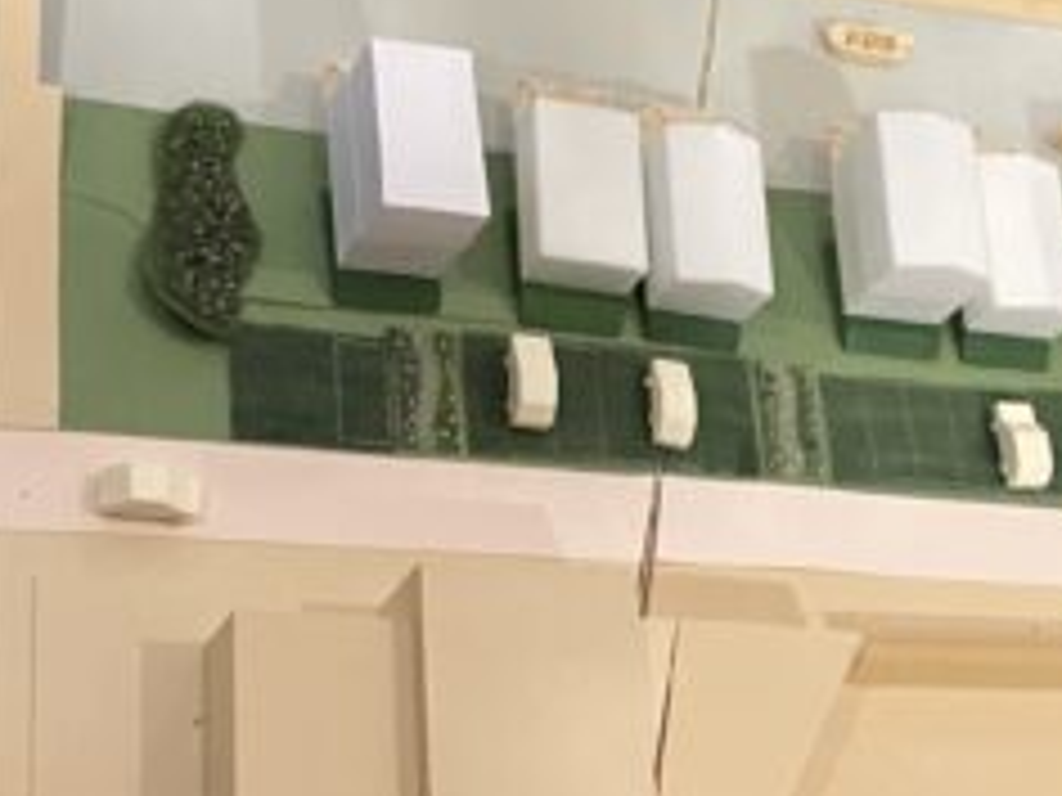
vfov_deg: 16.2
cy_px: 252
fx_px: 2792
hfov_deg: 21.5
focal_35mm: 91
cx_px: 626
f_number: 1.8
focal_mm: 3.99
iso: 320
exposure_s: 1/25
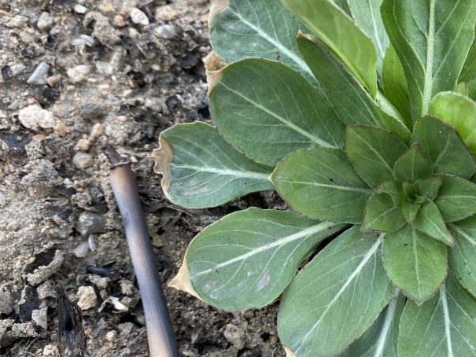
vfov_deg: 32.9
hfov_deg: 41.2
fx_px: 605
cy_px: 178
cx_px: 379
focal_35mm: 44
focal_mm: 4.25
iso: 32
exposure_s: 1/318
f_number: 1.8
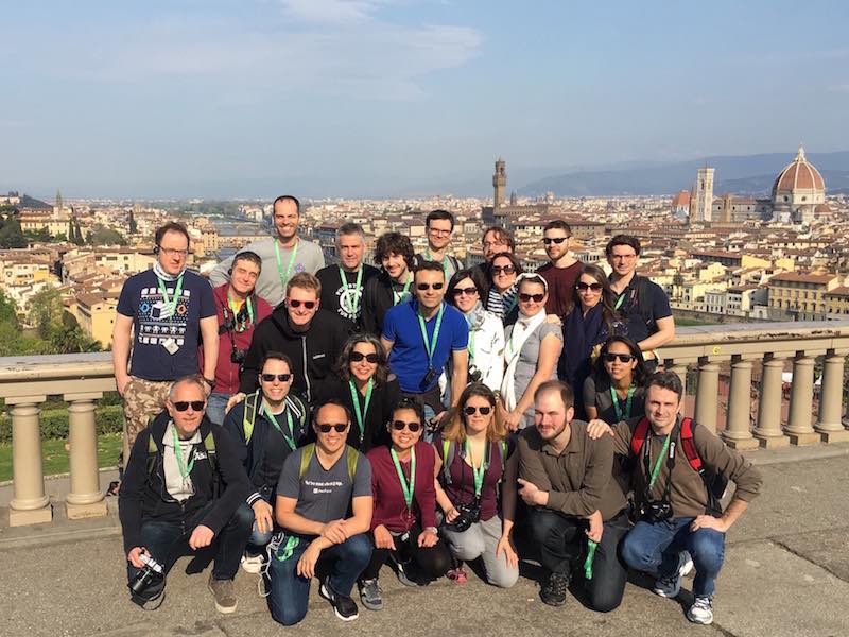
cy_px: 318
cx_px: 424
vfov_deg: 48.2
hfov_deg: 61.7
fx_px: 711
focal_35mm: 29
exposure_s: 1/1425
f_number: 2.2
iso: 25
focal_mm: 4.15
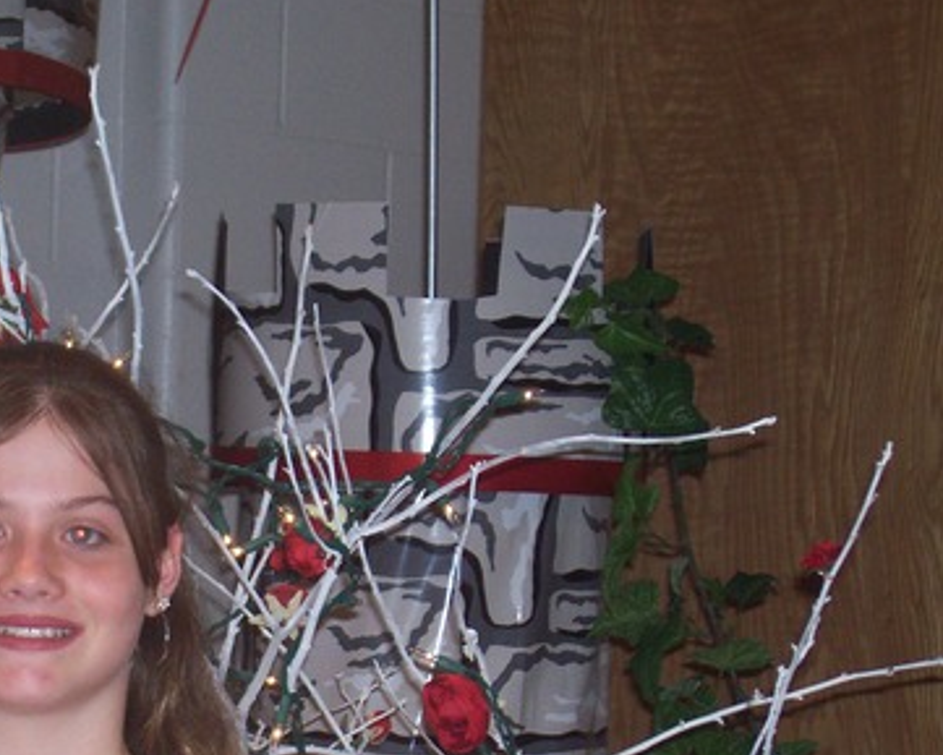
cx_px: 152
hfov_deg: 13.5
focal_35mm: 142
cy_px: 596
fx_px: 3964
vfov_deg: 10.8
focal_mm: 13.5
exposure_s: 1/147
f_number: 4
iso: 140
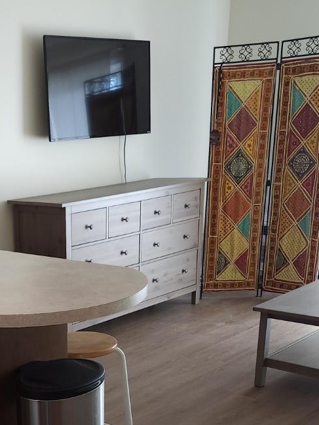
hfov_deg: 27.2
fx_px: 626
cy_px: 375
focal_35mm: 51
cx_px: 12
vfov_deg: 35.5
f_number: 1.8
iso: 160
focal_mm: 5.54
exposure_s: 1/60
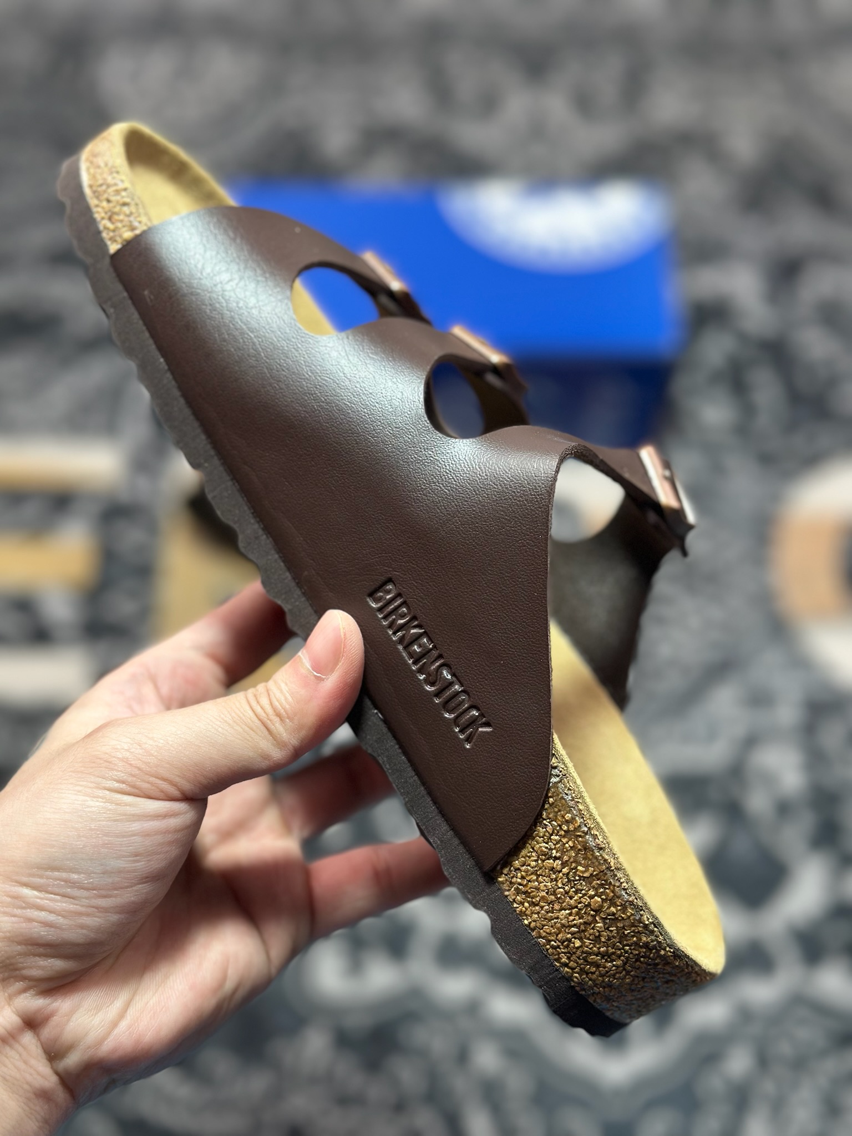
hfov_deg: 30.3
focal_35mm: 48
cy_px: 568
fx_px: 1575
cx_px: 426
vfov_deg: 39.7
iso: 64
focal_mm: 6.86
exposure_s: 1/143
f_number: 1.78
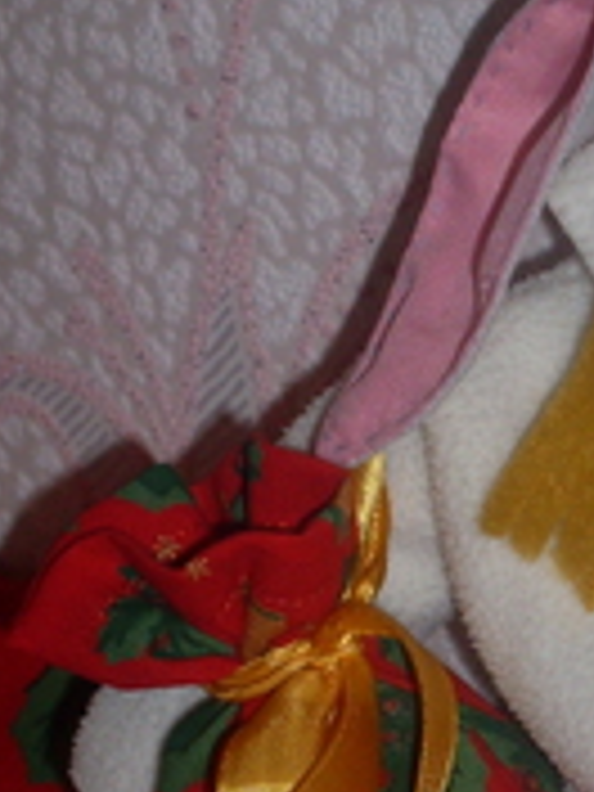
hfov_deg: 7.8
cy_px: 734
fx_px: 4301
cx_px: 731
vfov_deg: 10.5
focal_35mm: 188
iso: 100
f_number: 3.4
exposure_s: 1/45
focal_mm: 9.9
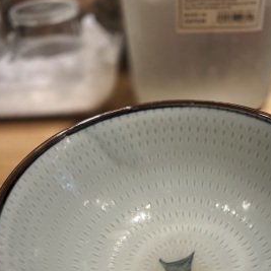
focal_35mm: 43
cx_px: 159
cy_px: 168
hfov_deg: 39.0
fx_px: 381
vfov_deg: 38.9
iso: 100
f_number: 1.6
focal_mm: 5.1
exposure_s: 1/50
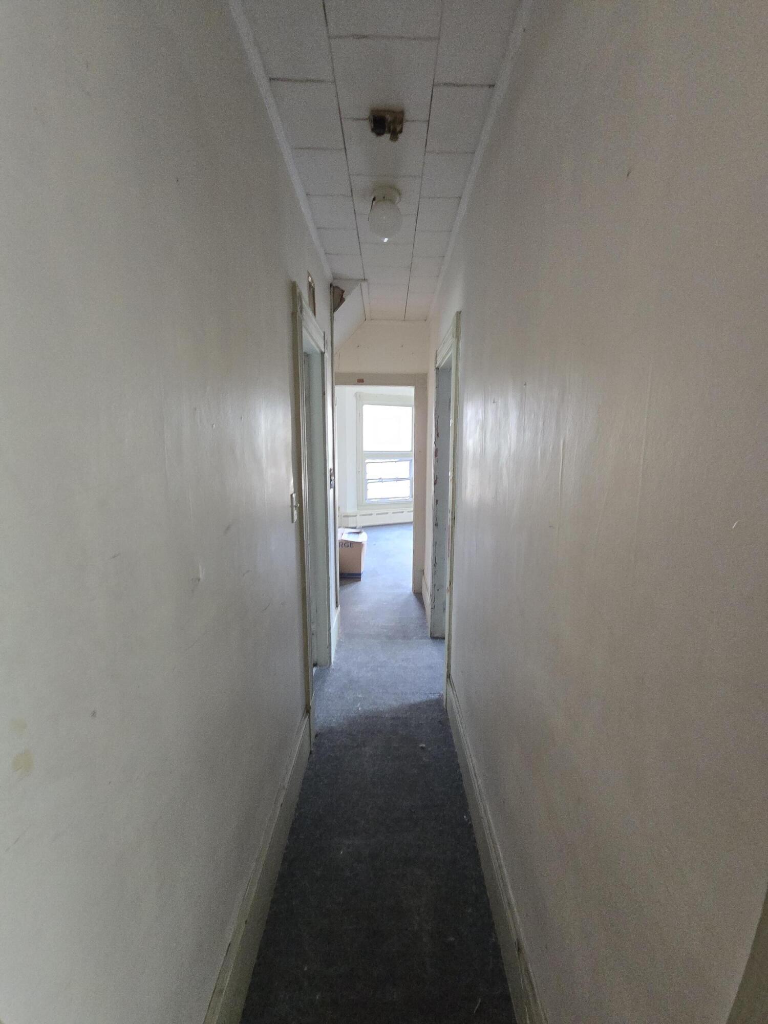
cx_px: 384
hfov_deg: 89.9
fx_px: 385
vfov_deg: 106.2
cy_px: 512
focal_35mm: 13
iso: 500
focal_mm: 2.2
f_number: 2.2
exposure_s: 1/60
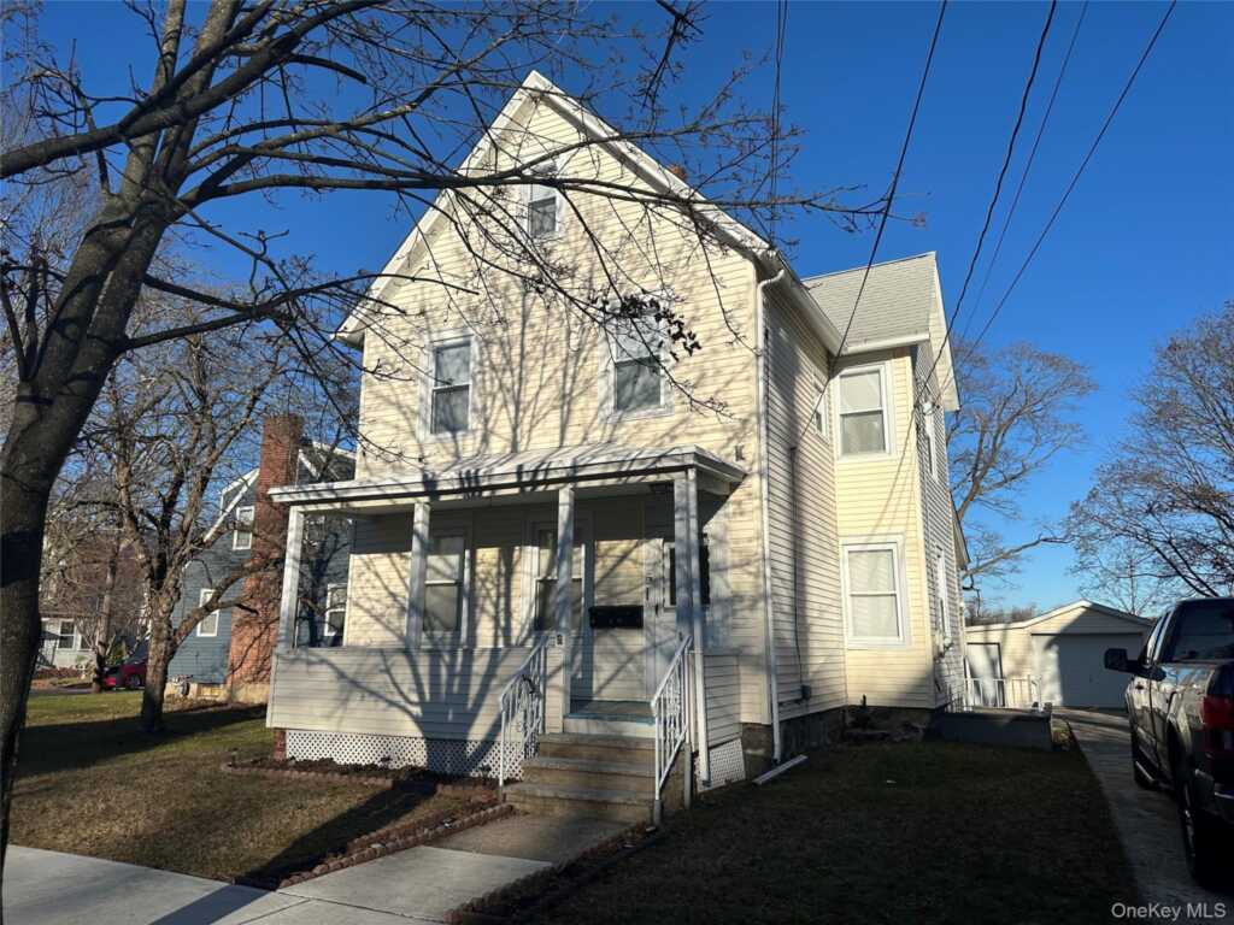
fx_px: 856
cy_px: 462
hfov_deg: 71.6
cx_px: 617
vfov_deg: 56.8
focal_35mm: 24
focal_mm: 6.86
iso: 80
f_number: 1.78
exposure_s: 1/7576
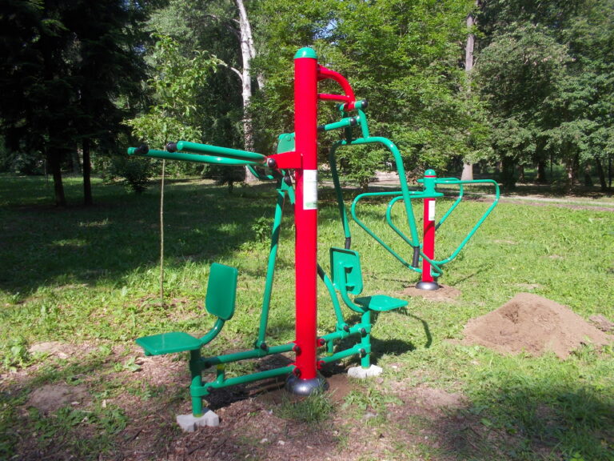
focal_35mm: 29
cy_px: 230
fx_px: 514
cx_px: 307
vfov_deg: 48.2
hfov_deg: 61.7
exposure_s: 1/320
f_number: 3.3
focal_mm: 4.1
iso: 80
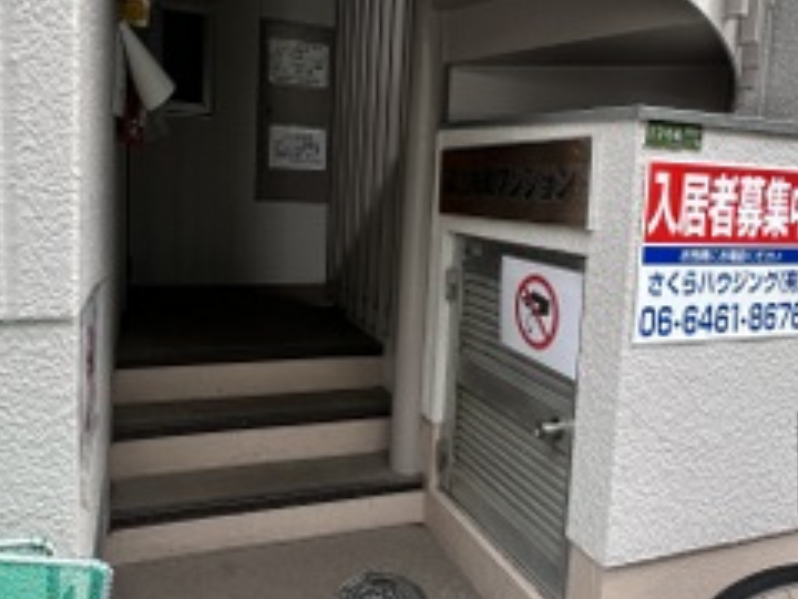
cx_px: 386
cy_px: 243
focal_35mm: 26
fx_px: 599
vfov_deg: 52.7
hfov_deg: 67.3
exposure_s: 1/144
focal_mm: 1.57
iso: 32
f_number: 1.8
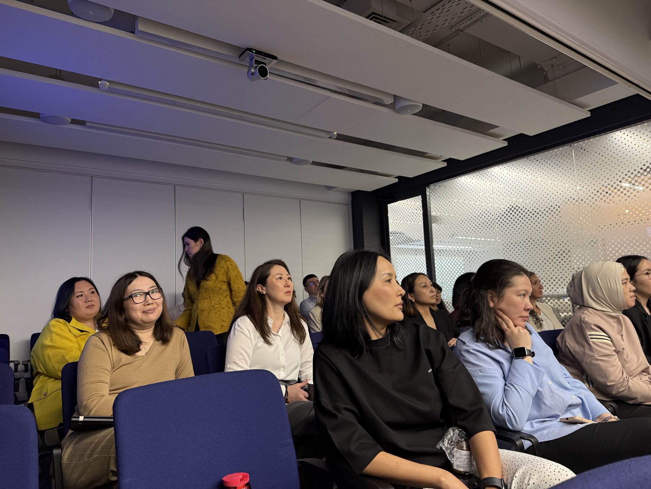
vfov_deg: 56.8
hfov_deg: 71.6
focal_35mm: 24
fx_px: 451
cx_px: 326
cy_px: 244
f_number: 1.78
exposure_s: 1/50
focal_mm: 6.76
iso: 320
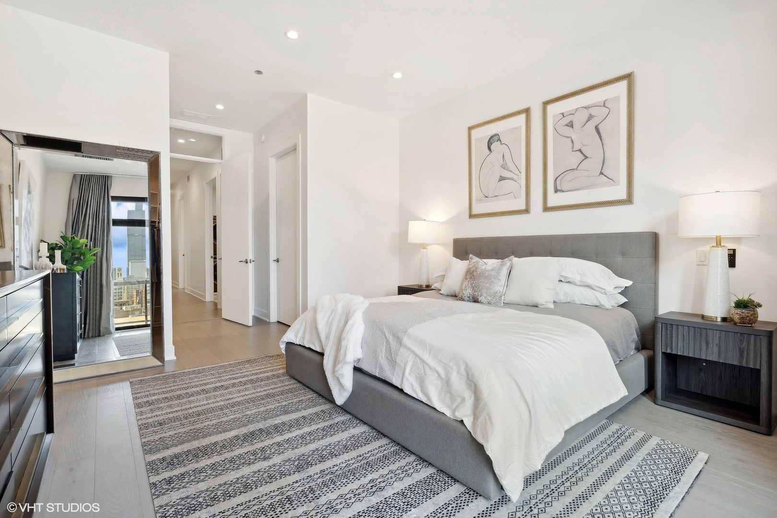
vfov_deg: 73.7
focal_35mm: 16
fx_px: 345
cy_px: 259
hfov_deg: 96.7
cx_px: 388
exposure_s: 1/40
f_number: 8
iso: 320
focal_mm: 16
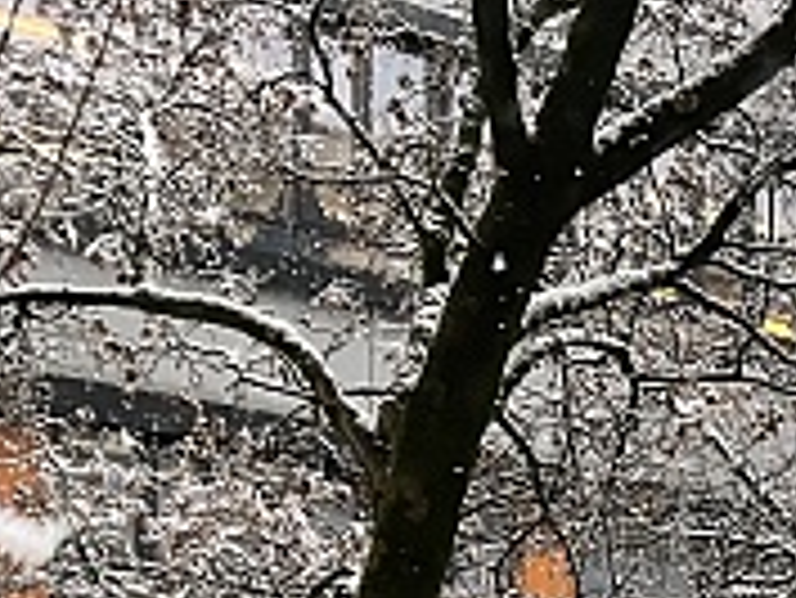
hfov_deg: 17.7
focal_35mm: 96
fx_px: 2209
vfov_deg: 14.2
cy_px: 951
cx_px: 1279
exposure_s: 1/120
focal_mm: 3
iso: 32
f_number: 1.8
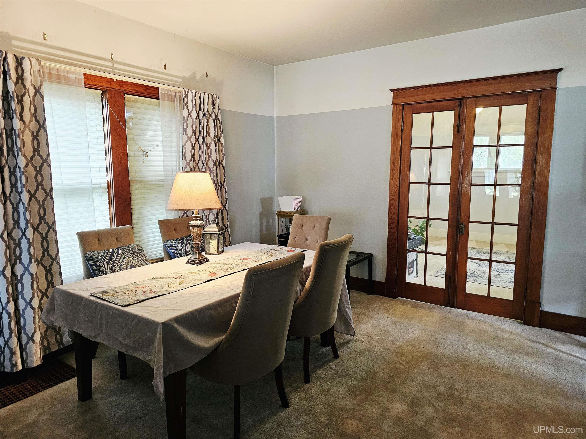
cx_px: 293
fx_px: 389
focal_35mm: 23
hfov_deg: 73.9
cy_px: 220
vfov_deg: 58.9
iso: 500
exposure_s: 1/60.2
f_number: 1.7
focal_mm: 6.3
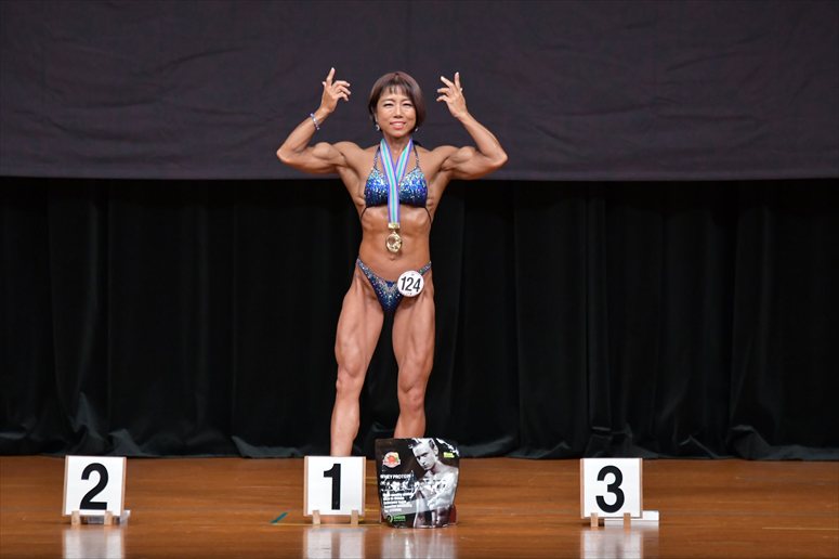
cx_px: 420
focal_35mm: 285
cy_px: 280
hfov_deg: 7.2
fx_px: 6639
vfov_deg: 4.8
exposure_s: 1/400
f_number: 5.6
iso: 4000
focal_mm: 190
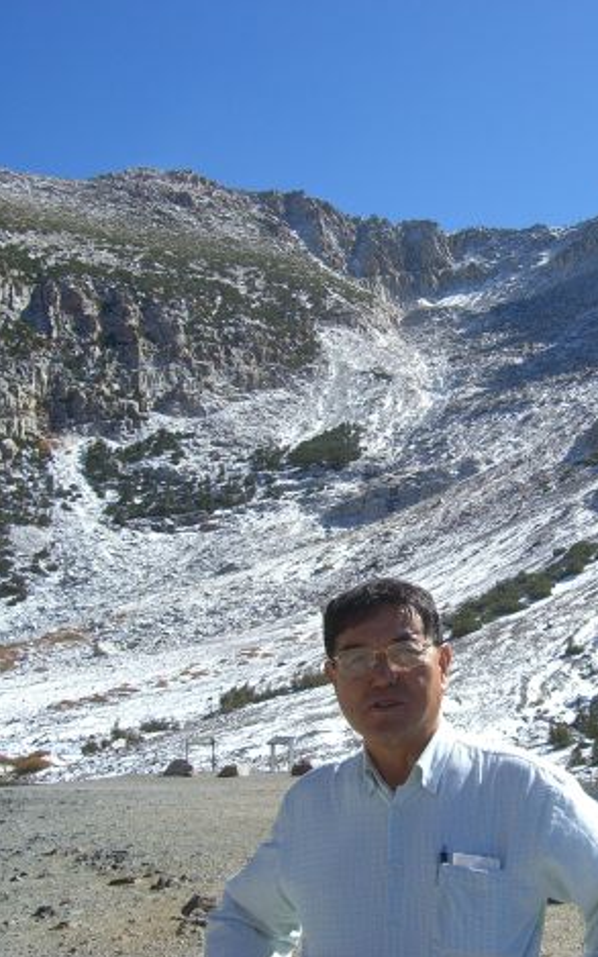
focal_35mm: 55
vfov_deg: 36.9
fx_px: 1435
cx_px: 518
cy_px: 473
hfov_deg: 23.0
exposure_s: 1/500
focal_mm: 6.2
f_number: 4.3
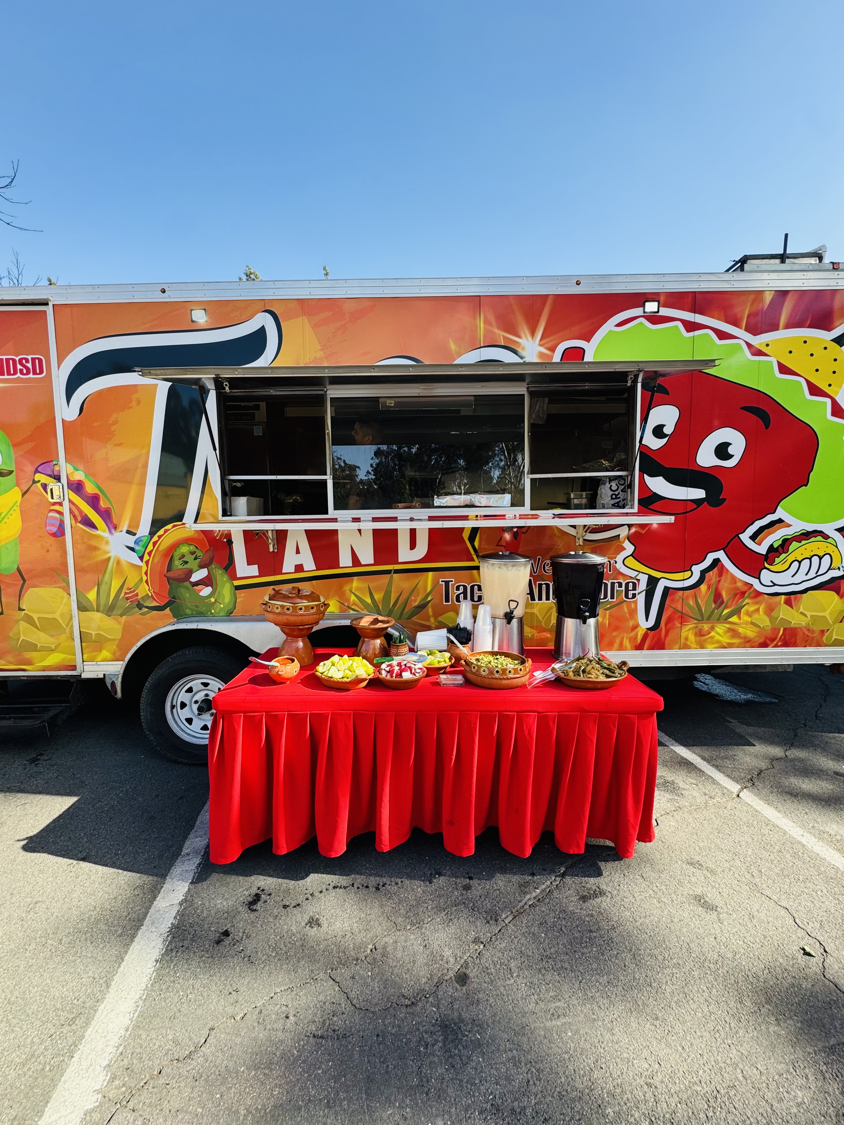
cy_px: 562
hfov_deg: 85.7
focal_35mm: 14
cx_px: 422
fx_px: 455
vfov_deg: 102.1
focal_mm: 2.22
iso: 40
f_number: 2.2
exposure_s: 1/311
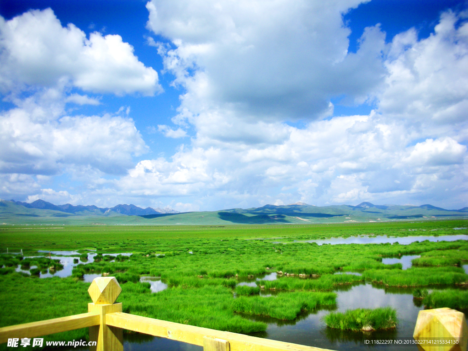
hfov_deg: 52.6
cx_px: 234
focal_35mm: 35
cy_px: 176
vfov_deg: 40.7
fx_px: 473
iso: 50
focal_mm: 5.8
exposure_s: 1/123
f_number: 7.9
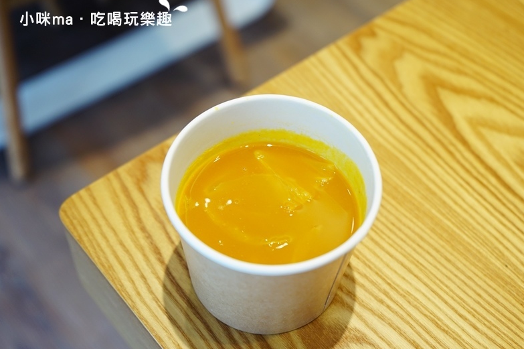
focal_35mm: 46
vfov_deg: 29.2
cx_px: 267
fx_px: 669
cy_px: 172
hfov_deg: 42.8
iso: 320
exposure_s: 1/60
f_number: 4.5
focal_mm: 45
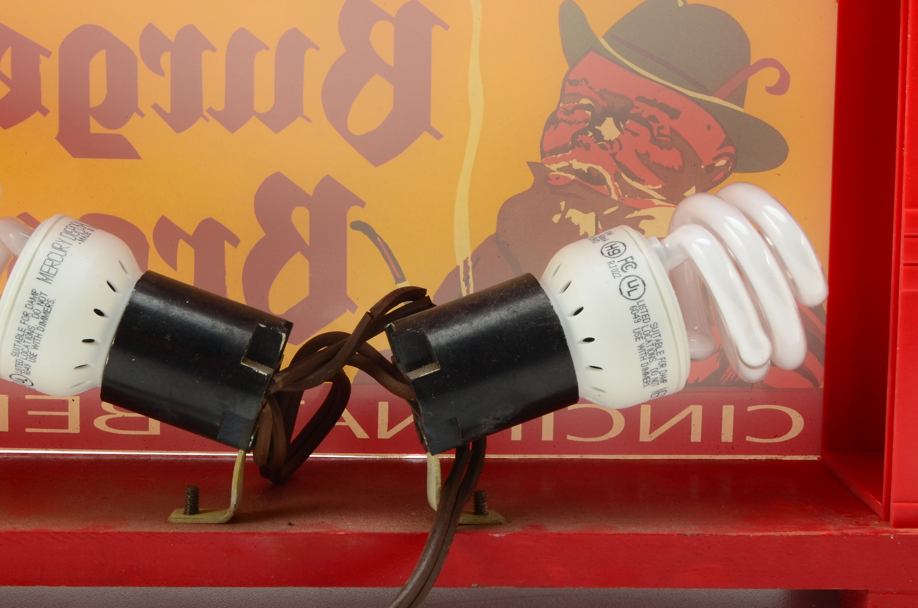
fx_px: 1832
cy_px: 225
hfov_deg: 28.0
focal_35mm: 72
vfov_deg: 18.8
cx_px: 354
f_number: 18
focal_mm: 30
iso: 100
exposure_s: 1/160
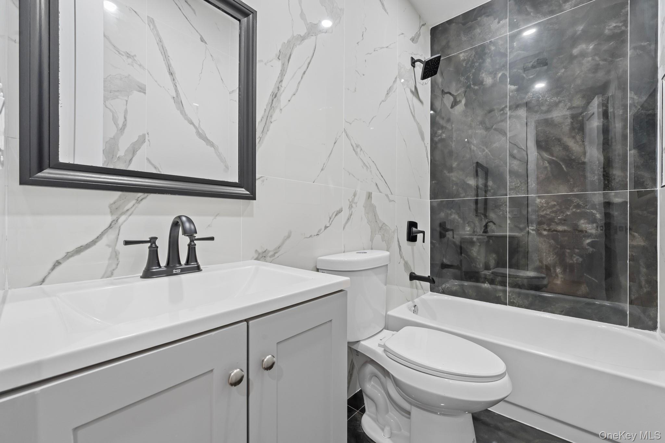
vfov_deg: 81.2
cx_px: 332
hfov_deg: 104.3
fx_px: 259
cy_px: 222
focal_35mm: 14
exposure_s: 1/3
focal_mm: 14
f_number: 10
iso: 1000
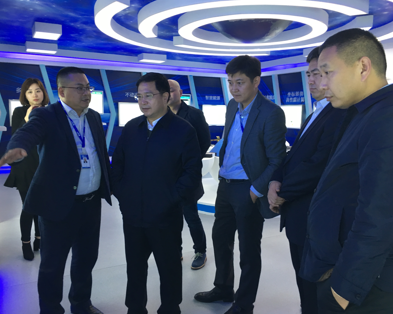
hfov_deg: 57.2
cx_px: 196
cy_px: 158
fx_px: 361
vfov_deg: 47.1
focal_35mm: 31
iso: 100
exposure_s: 1/33
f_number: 2.2
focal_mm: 4.15
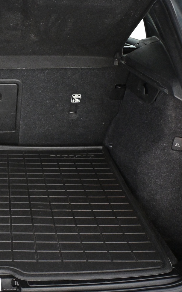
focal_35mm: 57
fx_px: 455
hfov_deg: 21.7
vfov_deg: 35.5
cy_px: 150
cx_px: -9
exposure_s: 1/50
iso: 4000
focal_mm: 22.5
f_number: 4
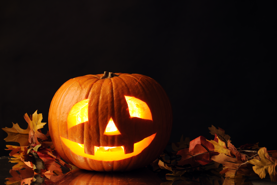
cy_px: 92
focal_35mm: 105
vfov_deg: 13.0
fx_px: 808
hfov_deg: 19.5
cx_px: 138
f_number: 8
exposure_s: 3
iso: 160
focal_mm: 105
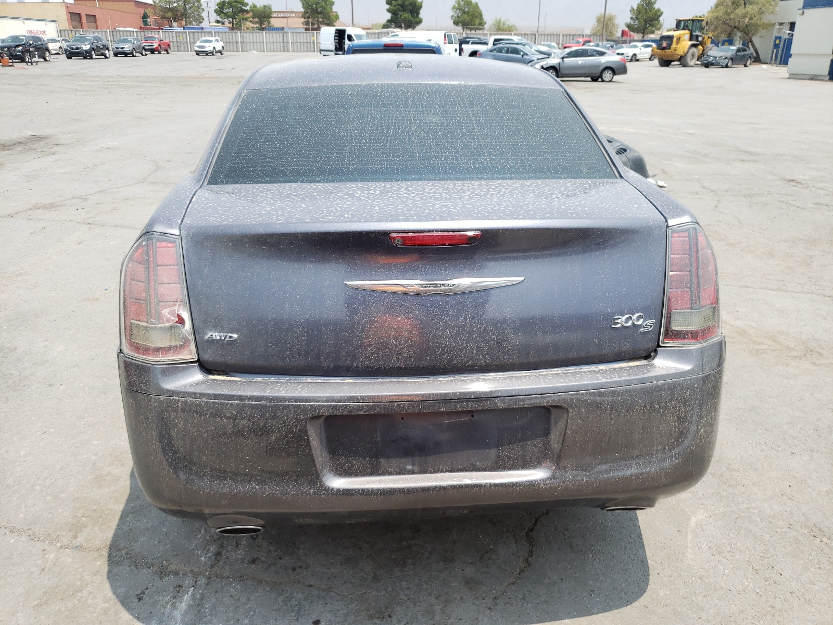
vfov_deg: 53.1
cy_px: 312
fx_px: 626
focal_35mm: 26
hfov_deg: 67.3
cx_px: 416
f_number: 1.5
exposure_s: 1/1667
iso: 50
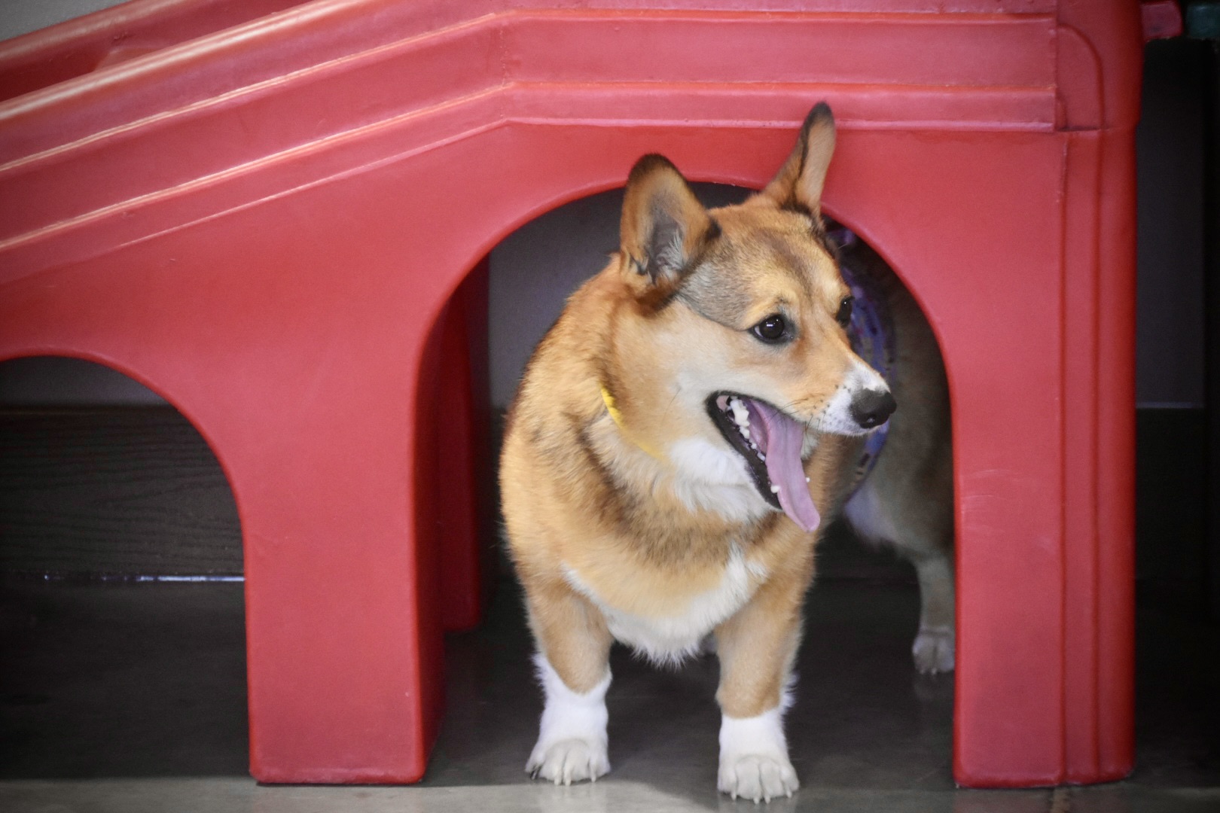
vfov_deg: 8.2
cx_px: 610
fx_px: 5693
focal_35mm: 168
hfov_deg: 12.2
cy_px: 406
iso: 3200
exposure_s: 1/500
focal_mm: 112
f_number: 4.8
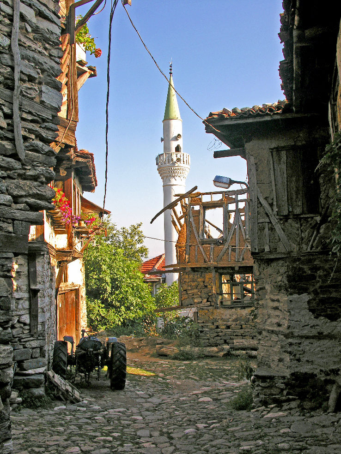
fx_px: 460
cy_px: 227
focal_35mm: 35
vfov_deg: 52.6
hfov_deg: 40.7
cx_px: 170
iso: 50
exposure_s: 1/157
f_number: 5
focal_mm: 8.9
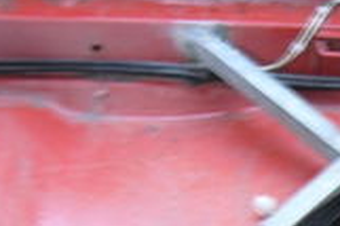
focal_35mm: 149
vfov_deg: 8.9
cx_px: 380
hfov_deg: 13.5
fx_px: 1406
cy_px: 378
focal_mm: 6.3
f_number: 3.1
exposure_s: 1/8
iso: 200
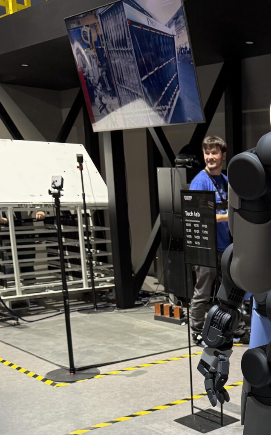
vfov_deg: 38.6
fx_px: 591
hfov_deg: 24.0
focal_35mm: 50
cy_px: 356
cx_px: 304
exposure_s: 1/97
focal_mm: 6.76
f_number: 1.78
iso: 200
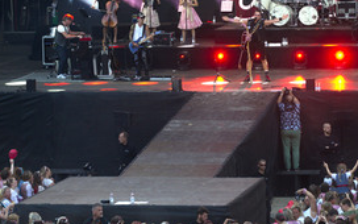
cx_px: 247
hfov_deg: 10.3
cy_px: 70
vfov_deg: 6.5
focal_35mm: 203
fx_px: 1981
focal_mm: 120
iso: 1600
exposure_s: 1/400
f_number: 5
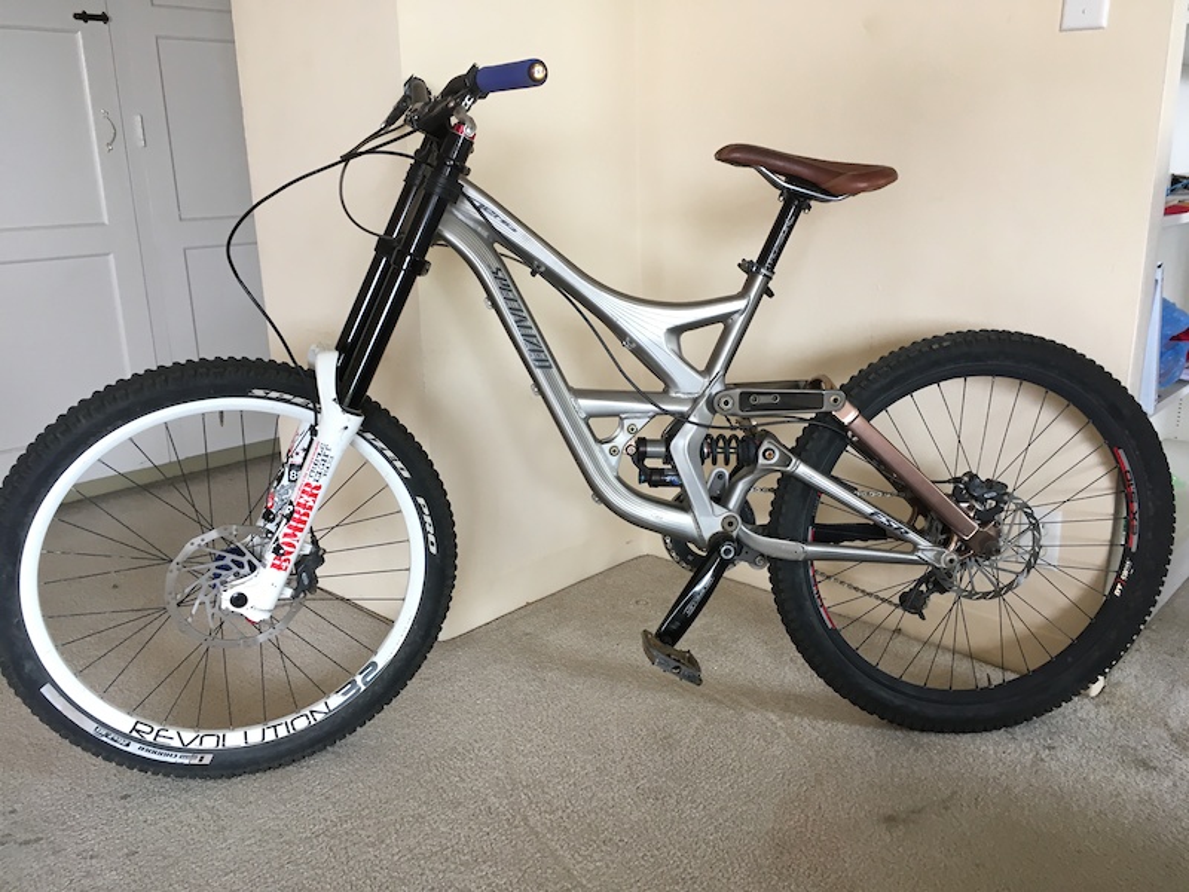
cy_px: 446
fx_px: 996
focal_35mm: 29
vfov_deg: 48.2
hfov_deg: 61.7
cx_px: 594
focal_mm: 4.15
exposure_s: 1/30
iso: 50
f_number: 2.2
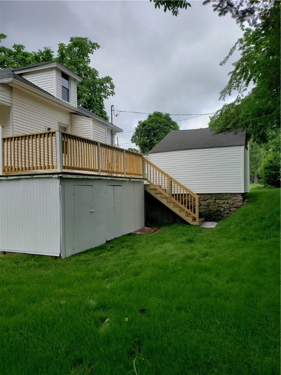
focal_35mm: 26
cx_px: 140
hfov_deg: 53.1
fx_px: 281
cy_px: 188
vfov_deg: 67.3
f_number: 2.4
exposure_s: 1/681
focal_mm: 4.3
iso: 50
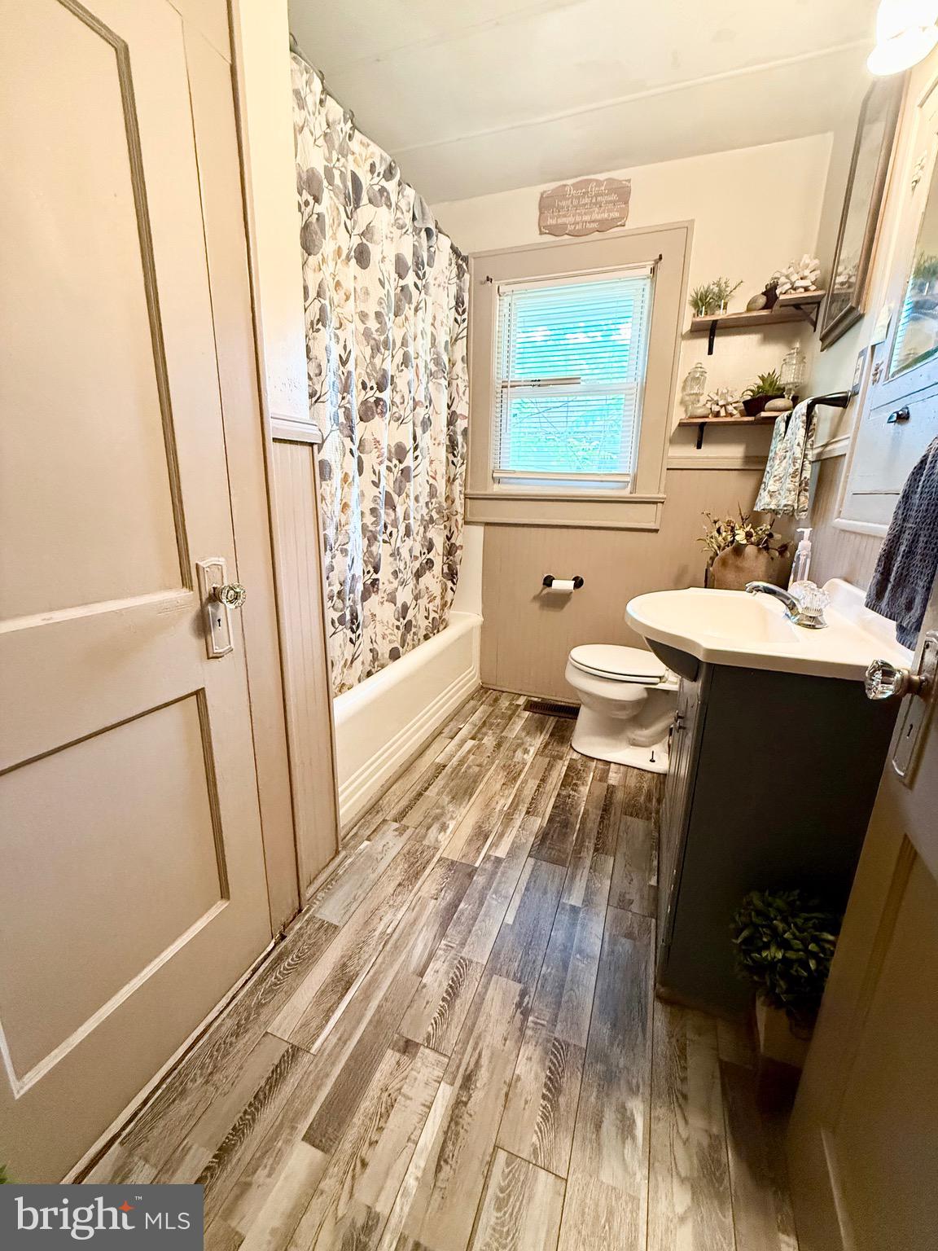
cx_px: 469
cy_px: 626
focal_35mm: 14
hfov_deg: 85.7
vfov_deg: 102.1
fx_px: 506
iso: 640
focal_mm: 2.22
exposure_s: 1/60
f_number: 2.2
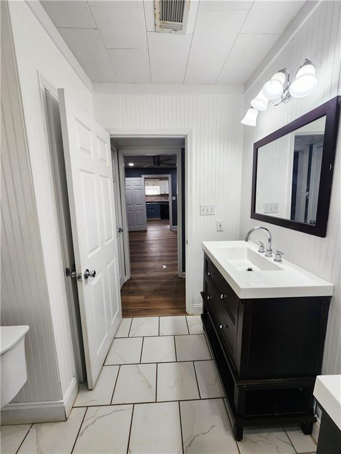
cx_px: 170
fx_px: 171
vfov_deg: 106.2
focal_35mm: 13
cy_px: 227
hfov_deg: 89.9
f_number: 2.2
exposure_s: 1/60.2
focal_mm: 2.2
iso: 64
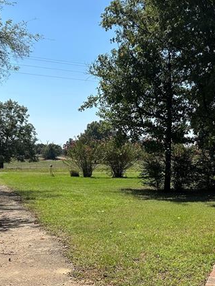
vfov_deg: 40.1
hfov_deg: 30.8
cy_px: 182
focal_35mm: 47
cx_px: 127
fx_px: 389
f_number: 1.5
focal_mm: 5.7
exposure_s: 1/3831
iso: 50
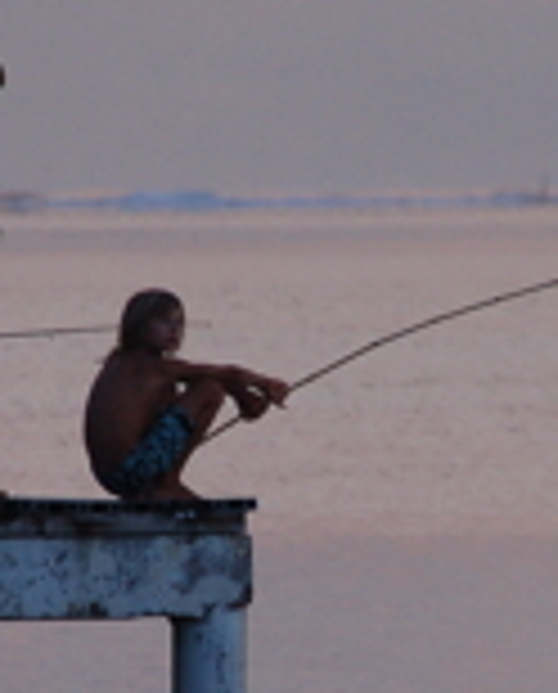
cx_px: 220
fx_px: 25764
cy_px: 418
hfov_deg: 1.2
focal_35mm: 1253
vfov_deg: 1.5
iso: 800
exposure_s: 1/60
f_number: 6.3
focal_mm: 250
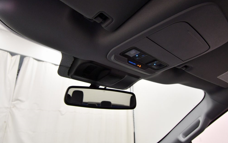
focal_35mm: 23
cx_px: 112
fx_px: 143
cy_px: 65
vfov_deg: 52.9
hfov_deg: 77.1
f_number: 5.3
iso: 1000
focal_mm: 15
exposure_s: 1/125
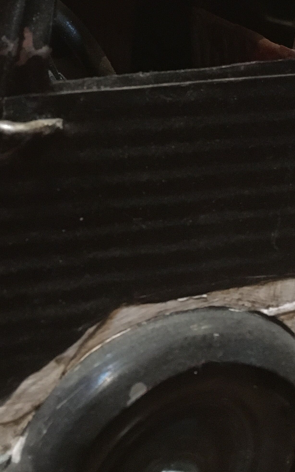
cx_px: 94
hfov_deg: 20.6
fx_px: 810
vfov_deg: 31.5
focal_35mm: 63
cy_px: 87
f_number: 2.2
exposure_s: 1/17
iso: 320
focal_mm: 4.15
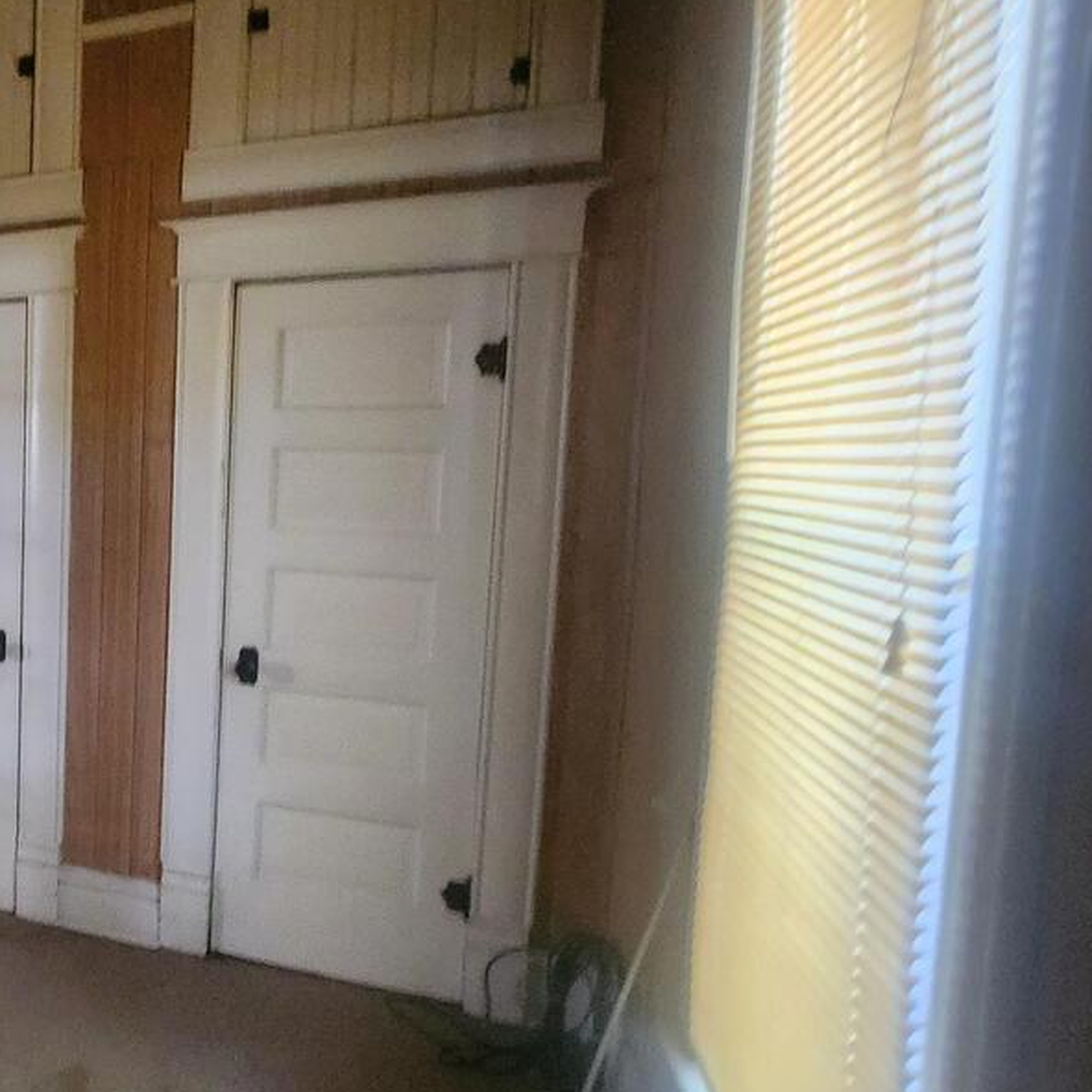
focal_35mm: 28
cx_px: -150
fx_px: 999
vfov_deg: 57.3
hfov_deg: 42.7
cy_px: 564
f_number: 2.2
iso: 640
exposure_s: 1/24
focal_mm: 1.74
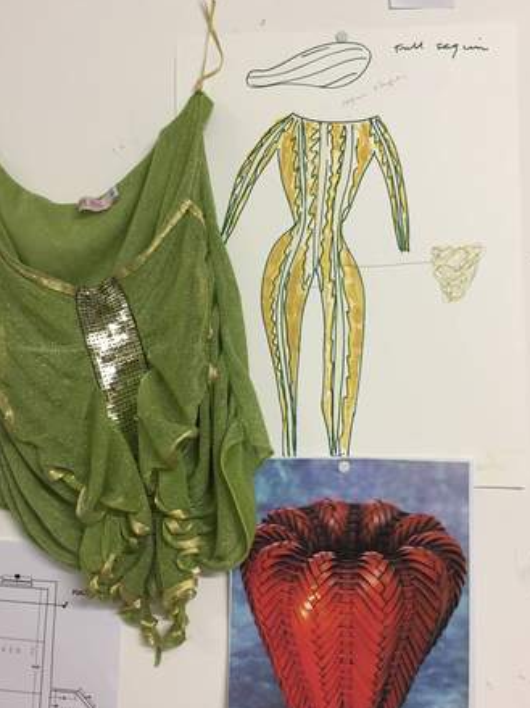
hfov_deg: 38.6
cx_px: 258
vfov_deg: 50.1
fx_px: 756
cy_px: 316
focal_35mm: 37
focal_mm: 4.15
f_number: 2.2
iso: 100
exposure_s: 1/33
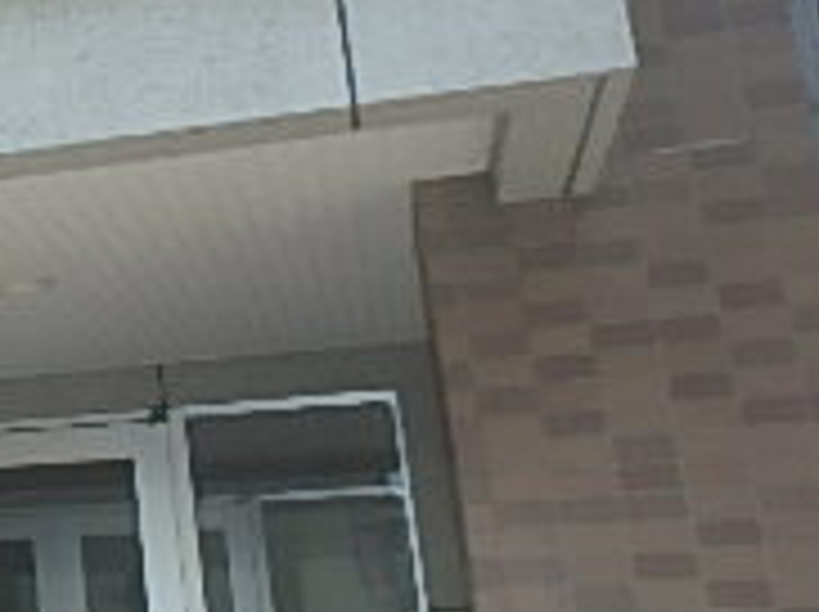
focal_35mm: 74
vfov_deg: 19.8
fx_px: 1749
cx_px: -504
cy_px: 212
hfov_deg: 21.0
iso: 125
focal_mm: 3.7
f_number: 3.5
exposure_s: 1/640
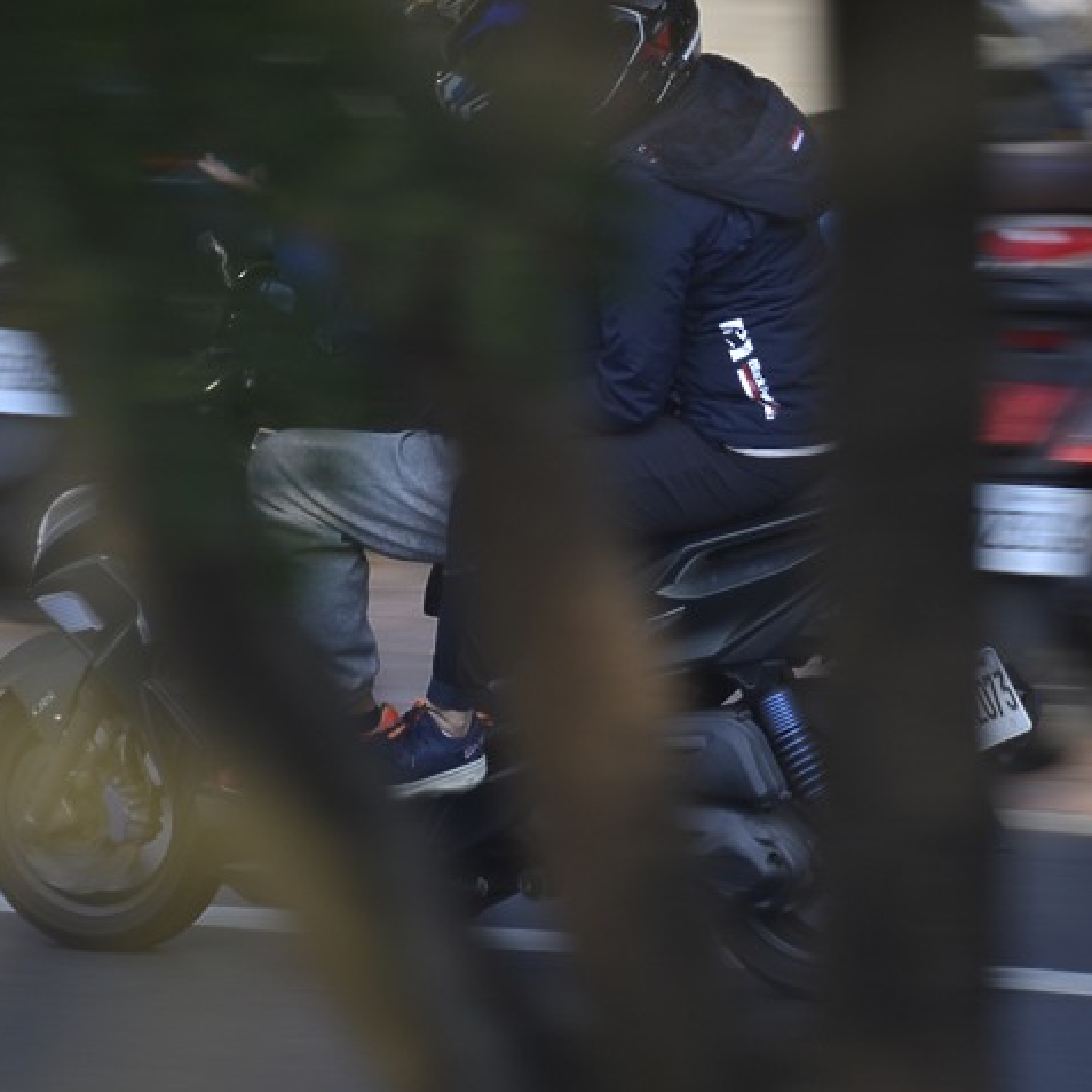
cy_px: 547
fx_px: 20593
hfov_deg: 3.0
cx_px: 444
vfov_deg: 3.0
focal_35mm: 577
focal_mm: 300
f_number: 5.6
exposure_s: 1/125
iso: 220
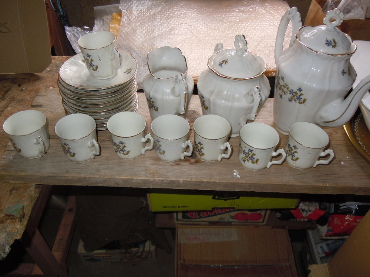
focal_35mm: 30
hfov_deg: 60.0
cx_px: 185
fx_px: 321
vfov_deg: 46.8
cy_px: 138
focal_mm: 5.4
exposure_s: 1/30
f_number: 3.5
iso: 200
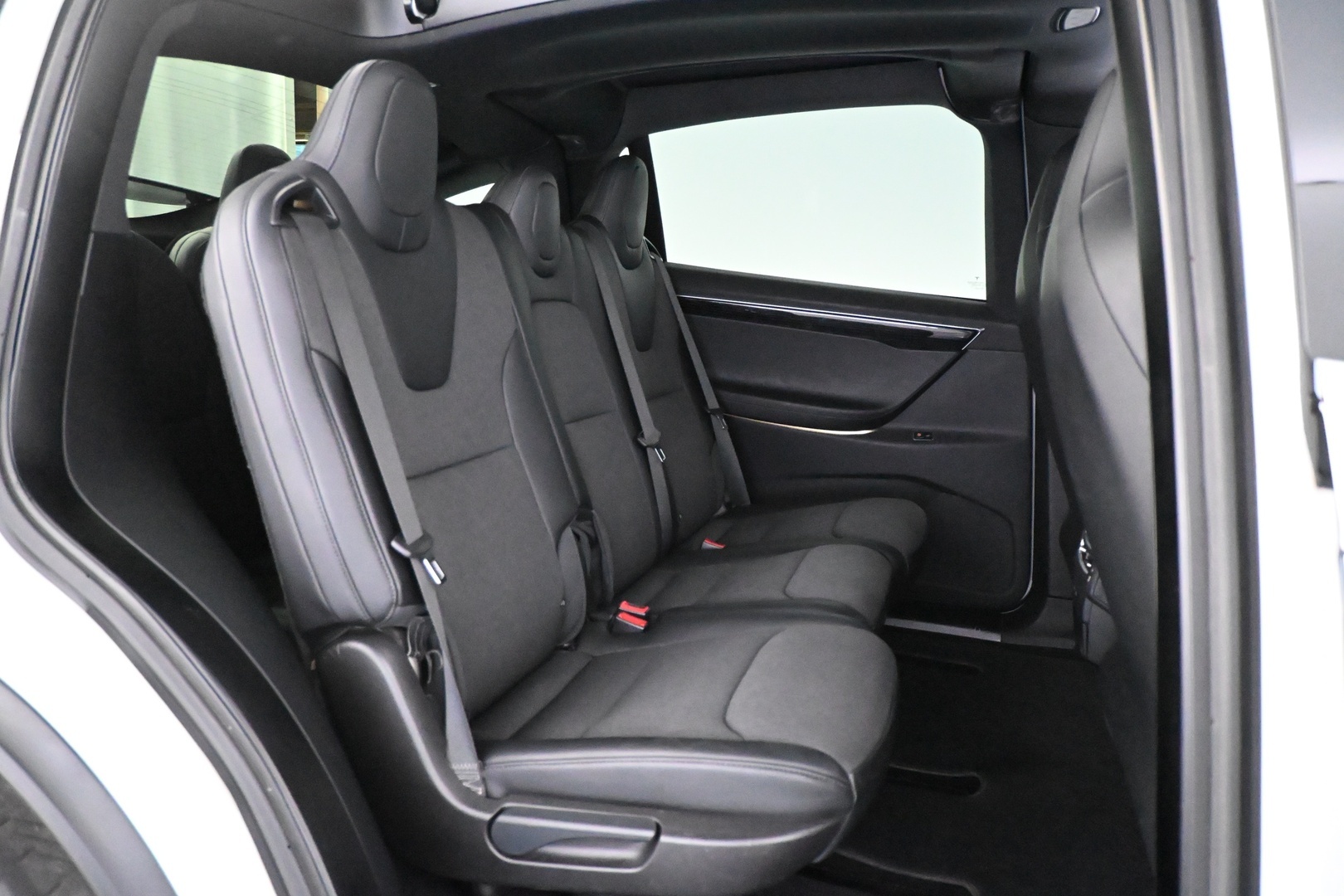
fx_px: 1008
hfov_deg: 67.4
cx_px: 672
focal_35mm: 27
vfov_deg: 47.9
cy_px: 448
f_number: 3.5
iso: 12800
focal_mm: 18
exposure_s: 1/60
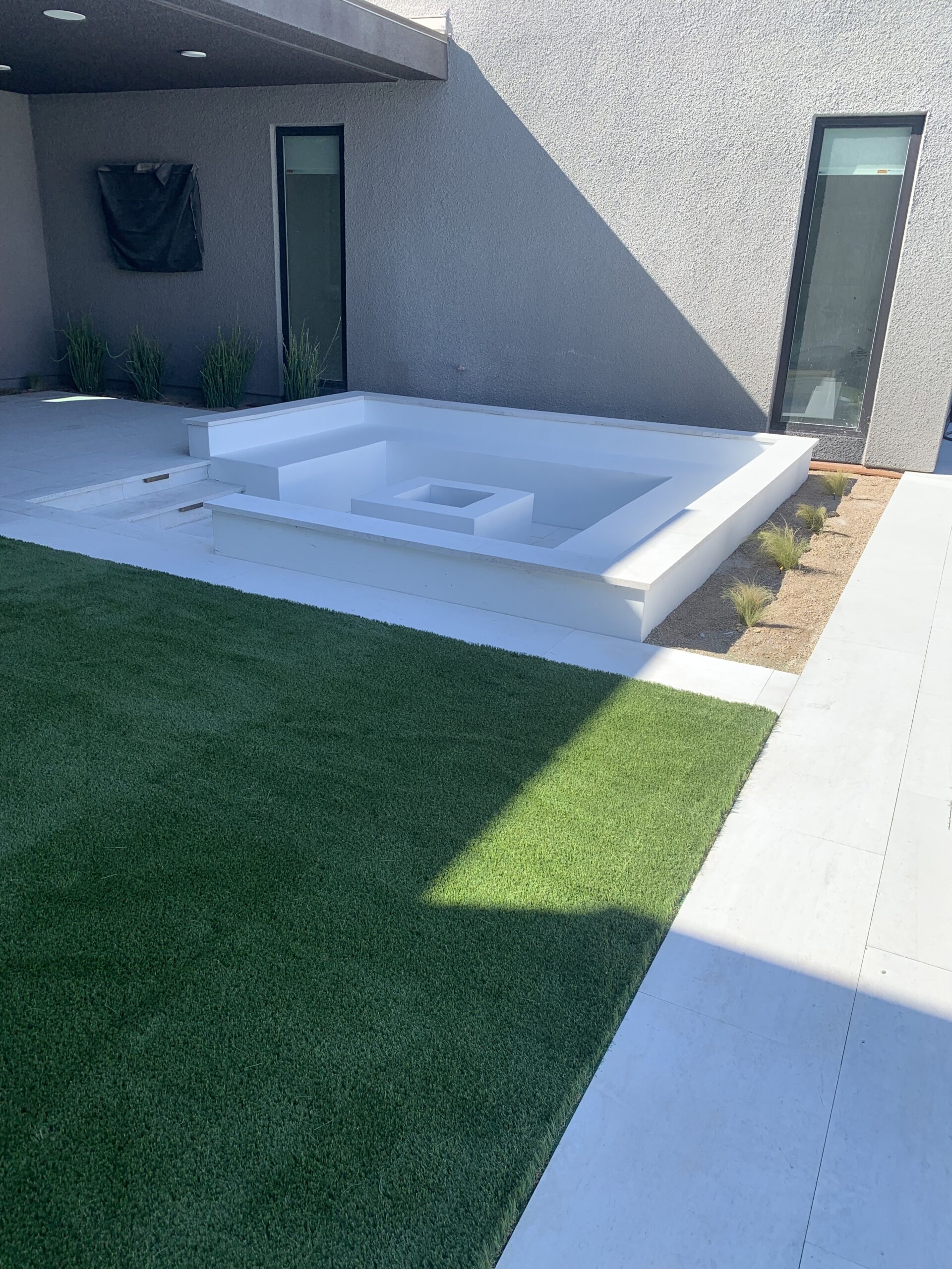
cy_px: 634
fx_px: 953
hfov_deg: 53.1
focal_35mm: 26
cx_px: 476
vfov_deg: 67.3
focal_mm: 4.25
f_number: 1.8
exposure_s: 1/802
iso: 25
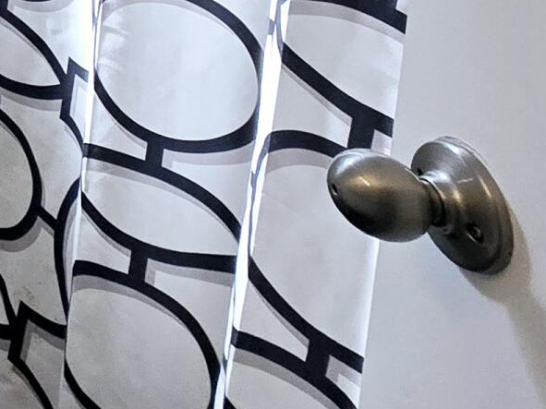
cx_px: -631
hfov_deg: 17.3
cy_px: -535
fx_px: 1041
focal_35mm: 66
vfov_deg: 15.0
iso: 50
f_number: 2.2
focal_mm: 2.2
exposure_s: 1/120
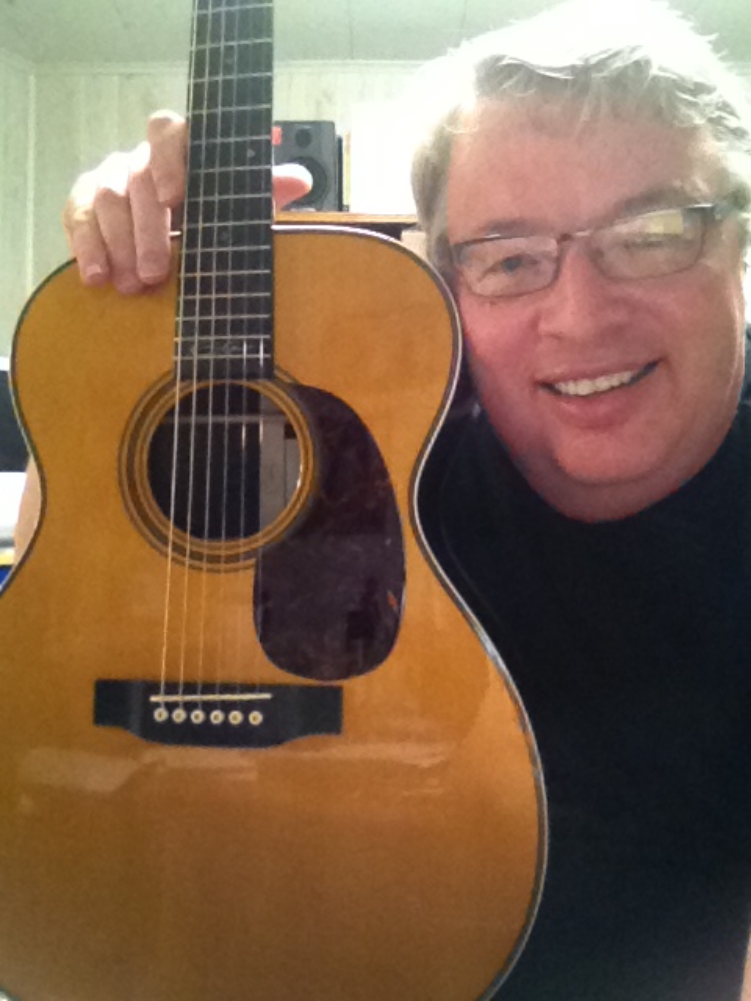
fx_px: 1012
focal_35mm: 35
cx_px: 376
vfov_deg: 52.6
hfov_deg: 40.7
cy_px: 500
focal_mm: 1.85
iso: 640
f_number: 2.4
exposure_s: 1/30
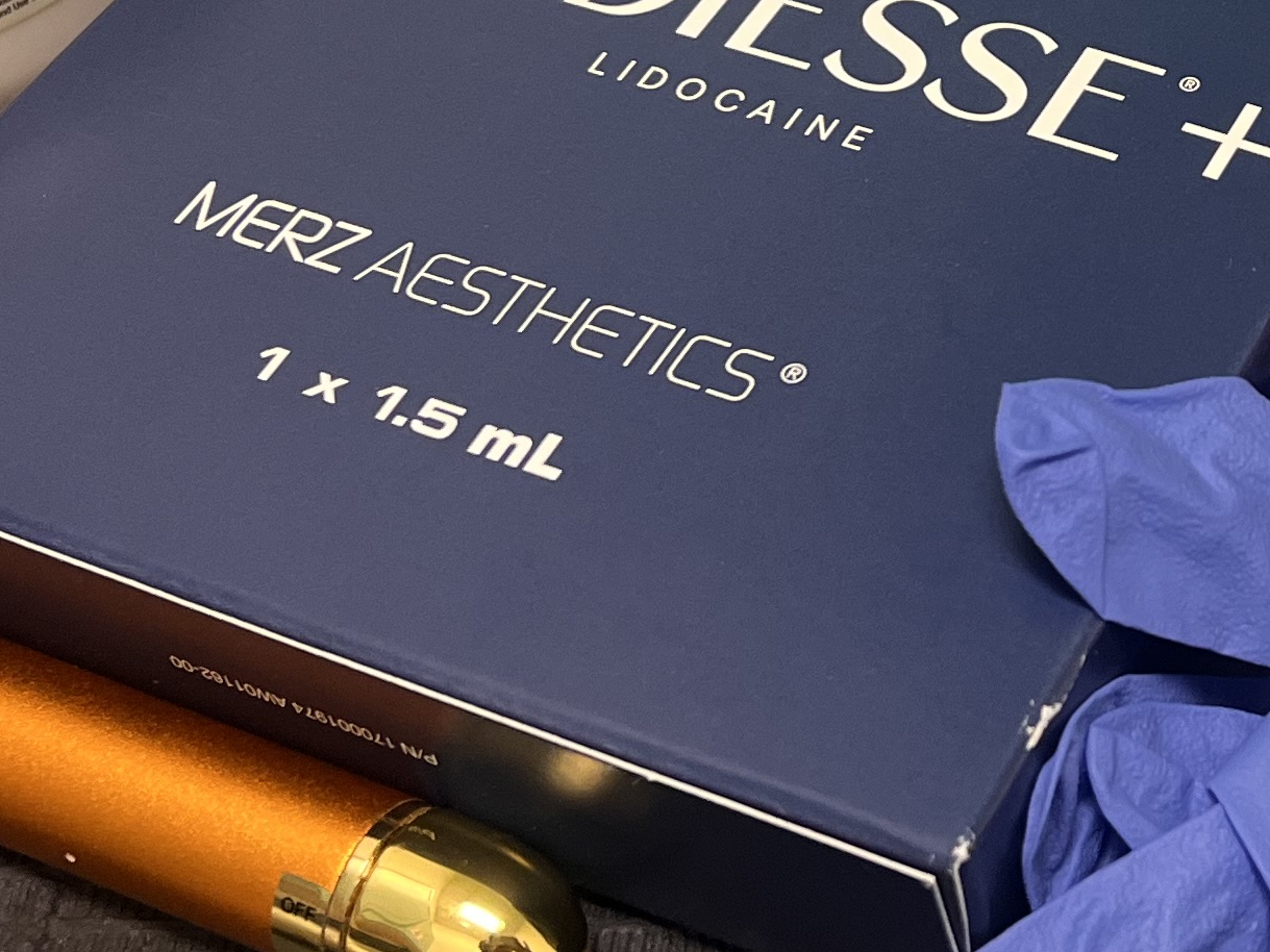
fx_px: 3155
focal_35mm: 86
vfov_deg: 16.8
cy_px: -26
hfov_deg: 21.8
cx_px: 1326
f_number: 1.6
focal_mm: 5.1
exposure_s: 1/62
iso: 80
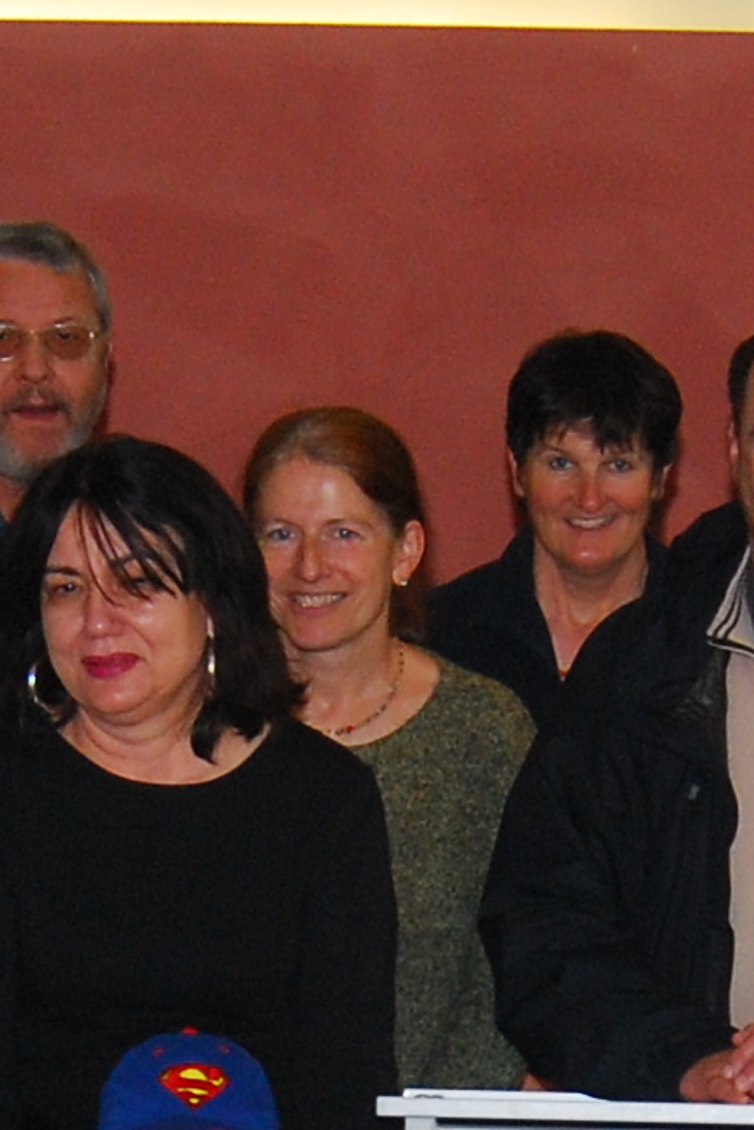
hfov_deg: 9.3
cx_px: 575
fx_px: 4645
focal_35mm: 148
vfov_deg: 13.7
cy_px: 1143
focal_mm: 18
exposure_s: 1/60
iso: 400
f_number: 5.6
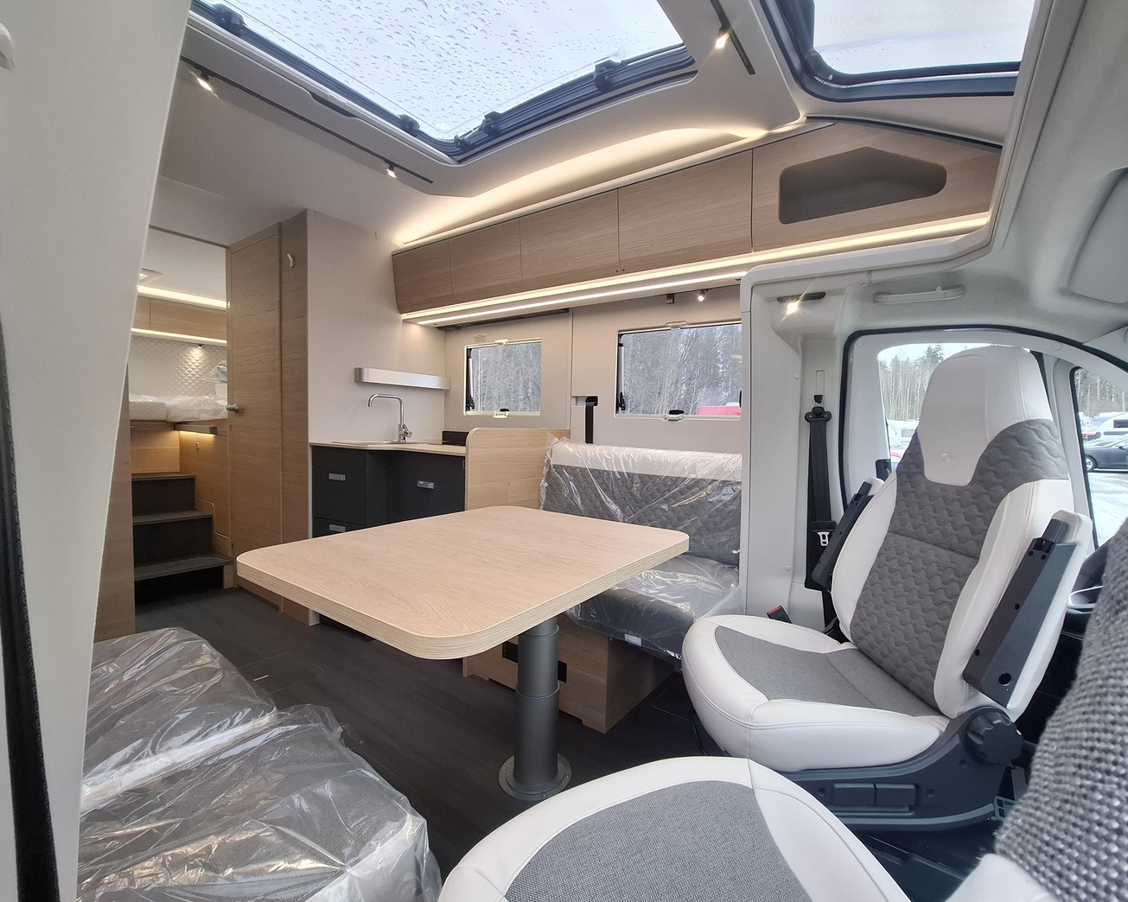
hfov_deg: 100.6
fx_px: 467
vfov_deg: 88.0
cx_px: 596
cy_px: 457
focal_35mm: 14
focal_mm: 1.74
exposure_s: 1/50
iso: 50
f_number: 2.2
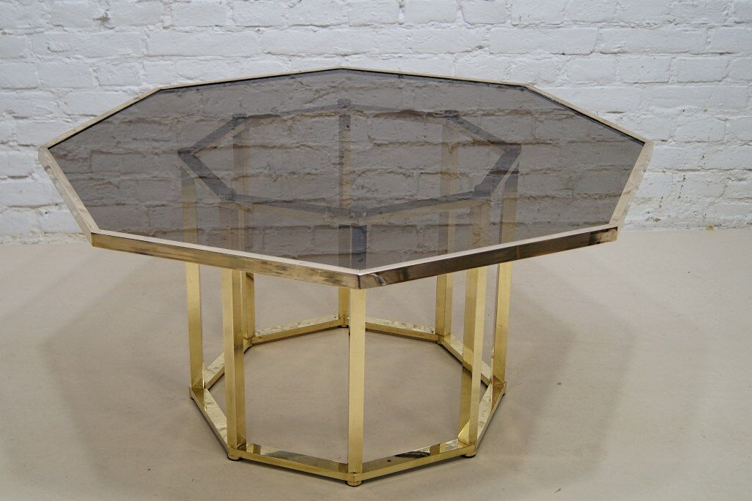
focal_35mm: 51
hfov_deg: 38.8
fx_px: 1065
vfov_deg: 26.5
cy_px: 222
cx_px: 335
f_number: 4.5
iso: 400
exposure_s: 1/80
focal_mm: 28
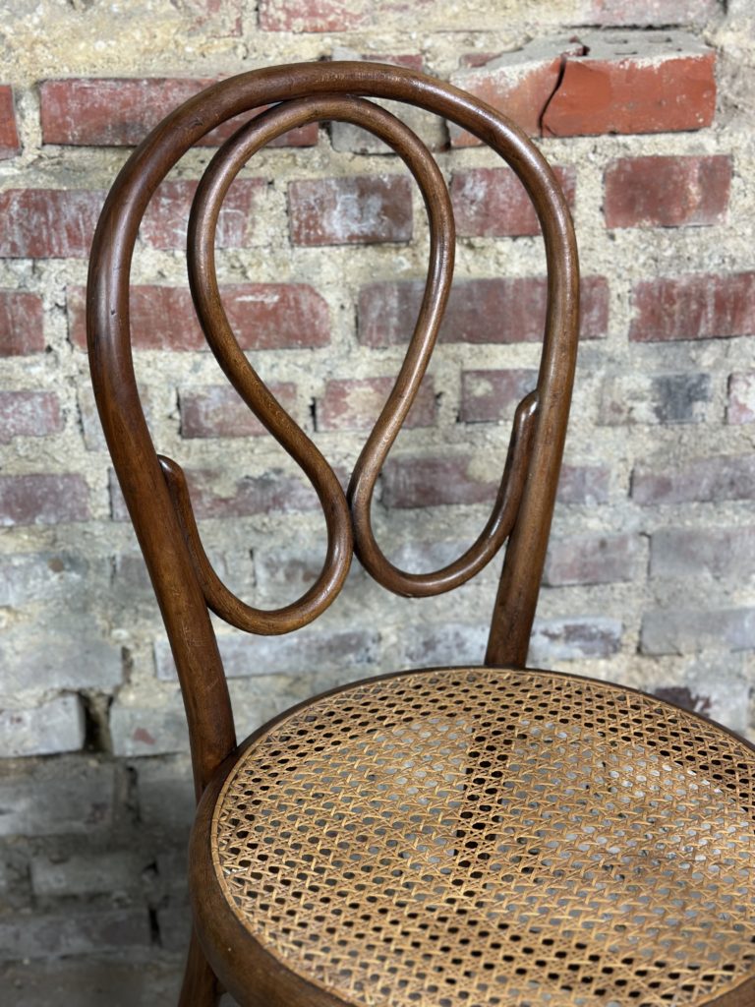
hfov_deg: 30.3
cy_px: 504
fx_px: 1396
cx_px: 378
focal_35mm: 48
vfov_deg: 39.7
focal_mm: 6.86
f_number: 1.78
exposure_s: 1/50
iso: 160
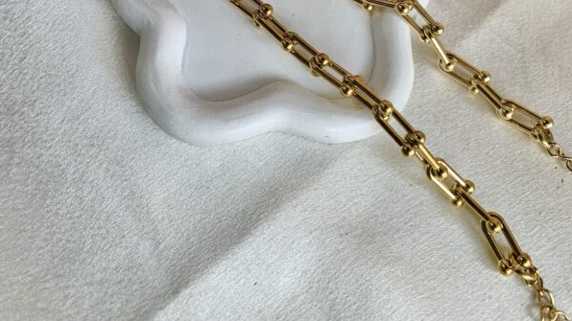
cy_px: -20
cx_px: 286
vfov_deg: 28.7
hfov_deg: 52.8
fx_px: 576
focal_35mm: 38
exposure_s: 1/100
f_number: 1.8
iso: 40
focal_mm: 4.25
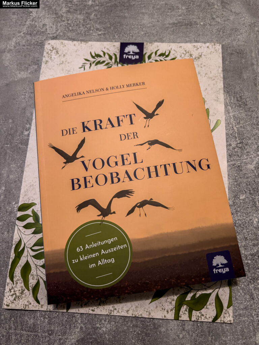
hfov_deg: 53.1
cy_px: 172
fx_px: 259
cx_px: 130
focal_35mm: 26
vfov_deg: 67.3
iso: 400
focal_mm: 5.7
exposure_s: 1/50
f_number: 1.5
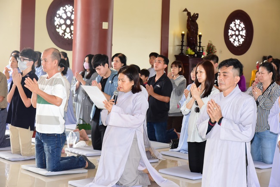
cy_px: 94
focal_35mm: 78
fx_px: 607
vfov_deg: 17.5
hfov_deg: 26.0
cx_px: 140
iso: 2800
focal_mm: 78
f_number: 7.1
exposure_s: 1/80
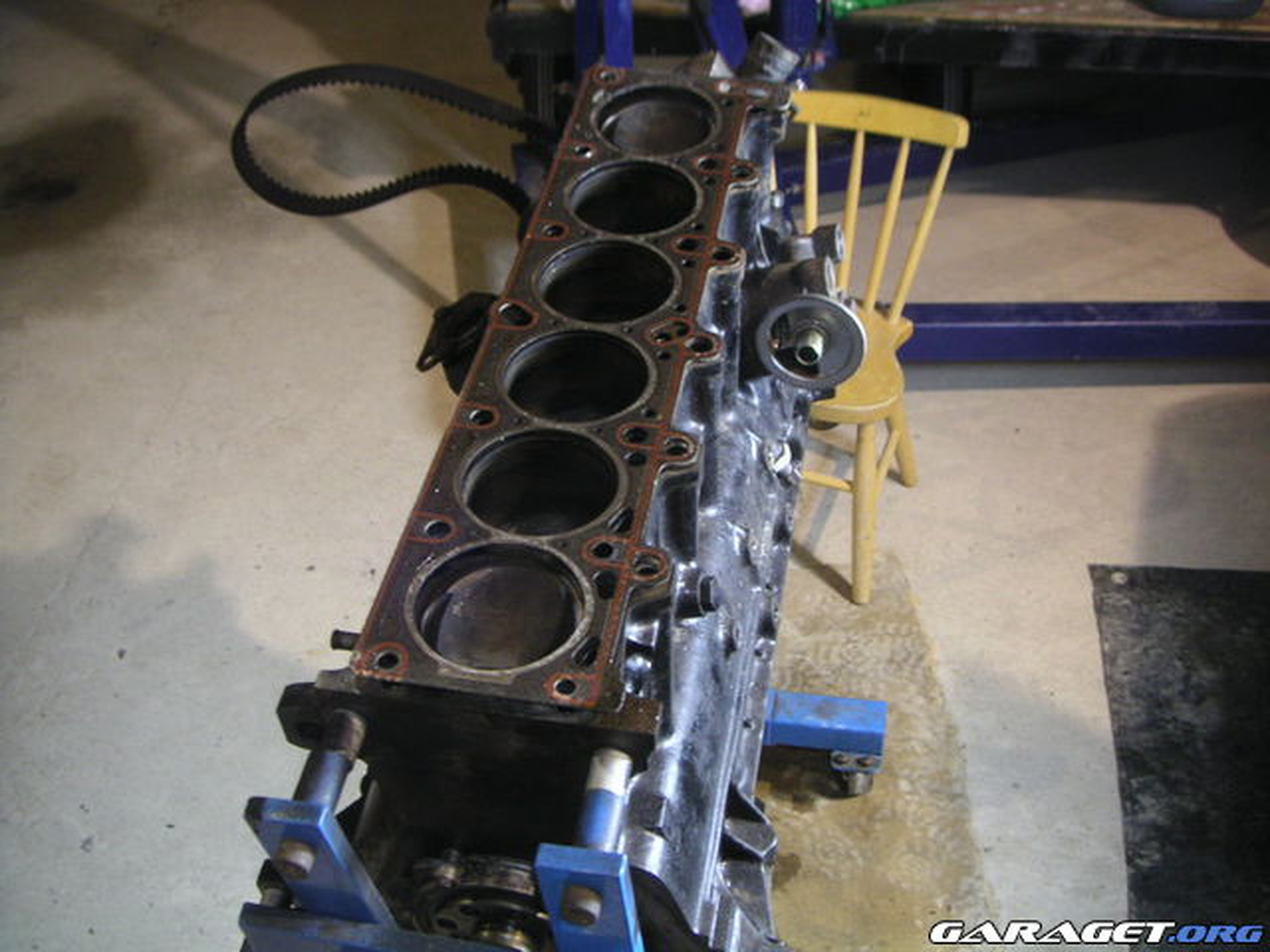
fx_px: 1394
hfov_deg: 49.0
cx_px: 635
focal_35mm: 38
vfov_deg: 37.7
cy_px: 476
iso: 100
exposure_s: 1/4
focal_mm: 6
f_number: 2.8
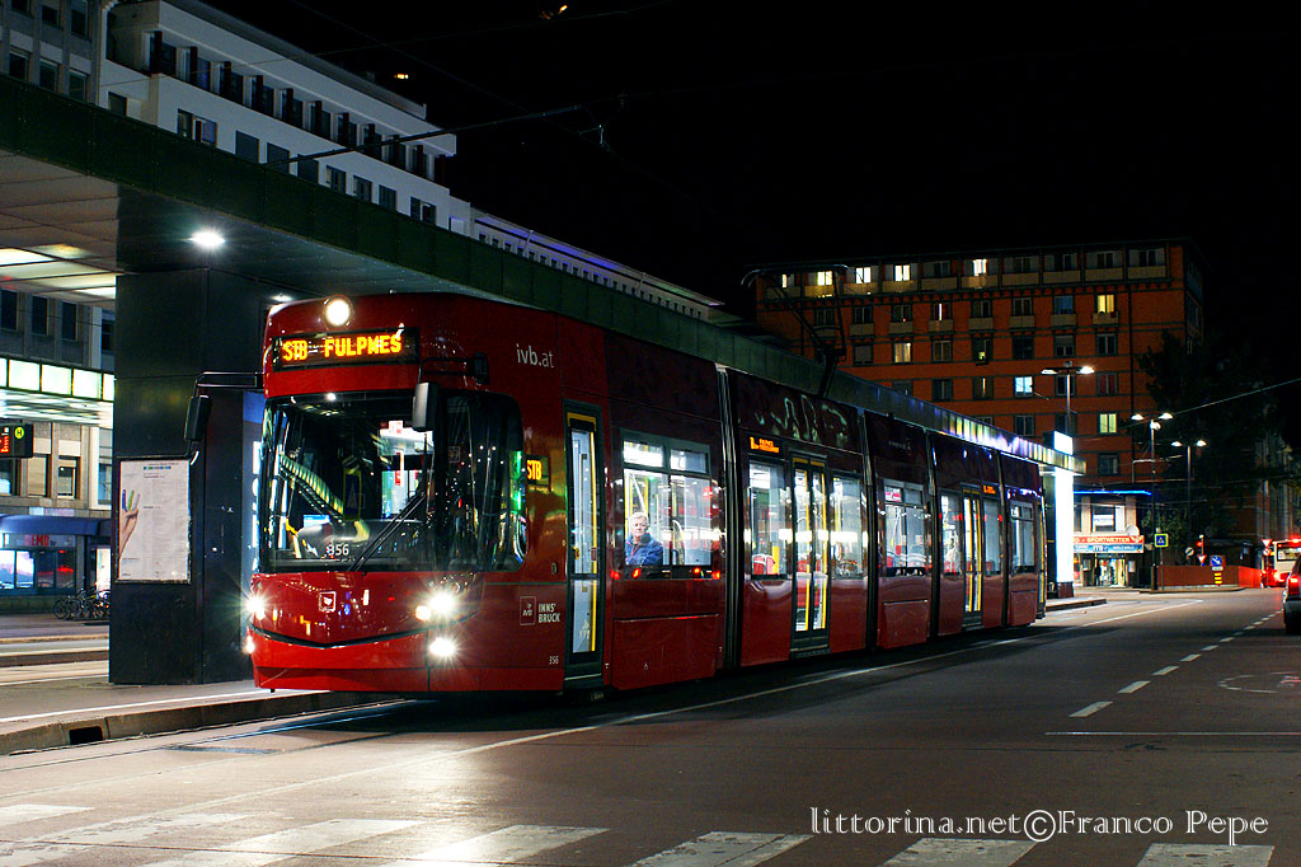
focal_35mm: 52
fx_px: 1897
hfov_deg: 37.9
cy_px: 434
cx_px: 650
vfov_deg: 25.7
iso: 800
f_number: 6.3
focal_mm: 35
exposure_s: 1/1.67
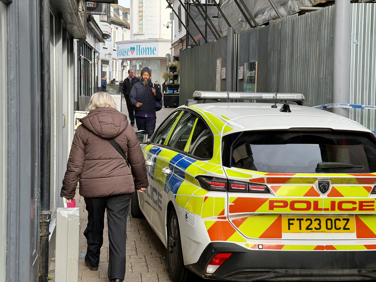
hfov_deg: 39.7
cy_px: 141
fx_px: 521
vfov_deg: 30.3
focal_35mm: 48
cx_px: 188
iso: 64
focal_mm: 6.76
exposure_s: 1/396
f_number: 1.78
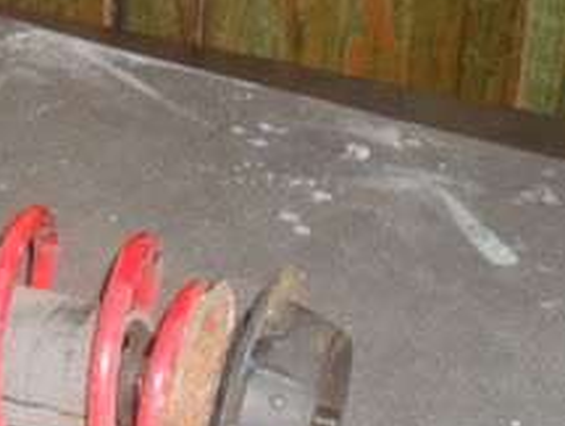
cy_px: 205
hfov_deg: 17.5
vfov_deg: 14.3
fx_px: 1700
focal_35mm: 104
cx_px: -194
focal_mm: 6.3
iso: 200
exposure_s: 1/45
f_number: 3.2
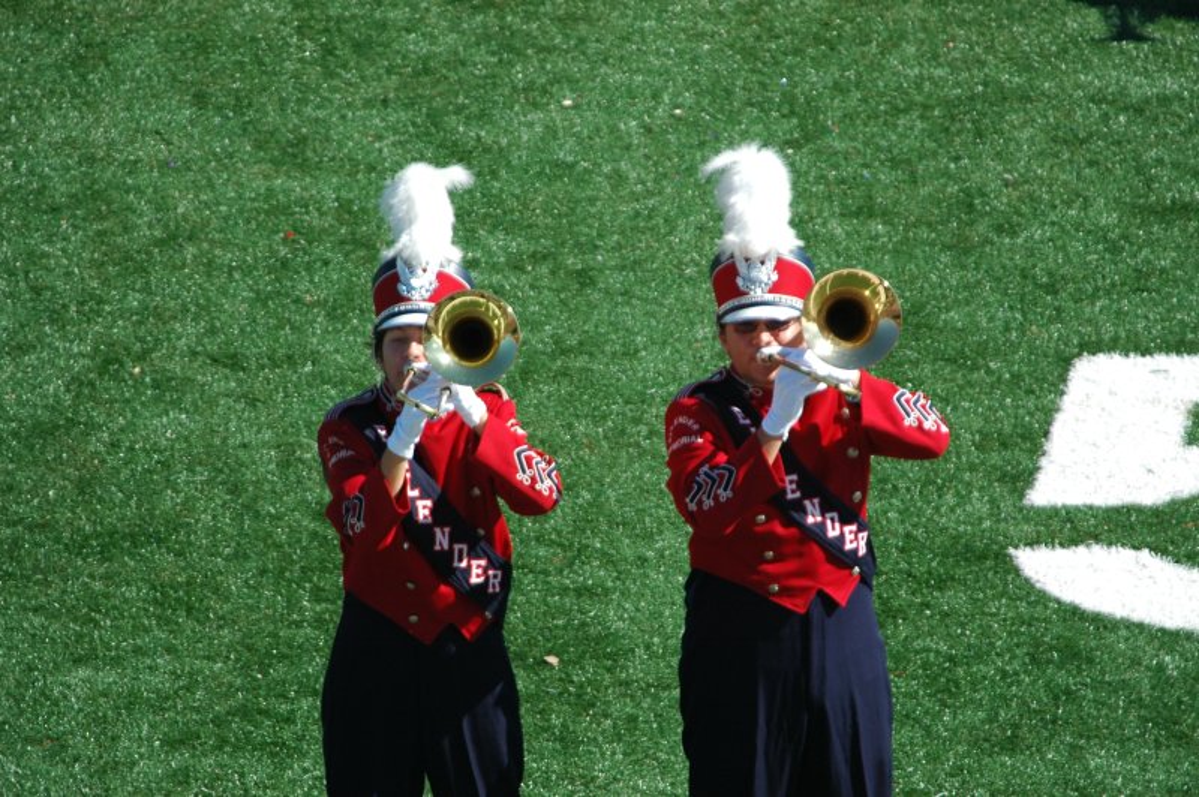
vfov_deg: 2.3
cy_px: 398
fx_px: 19966
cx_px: 600
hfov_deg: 3.4
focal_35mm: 600
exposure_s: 1/640
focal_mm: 400
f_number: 5.6
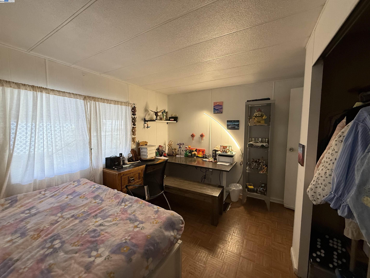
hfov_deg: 102.1
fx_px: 150
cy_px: 139
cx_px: 185
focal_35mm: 14
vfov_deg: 85.7
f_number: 2.2
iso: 250
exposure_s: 1/99
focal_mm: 2.22
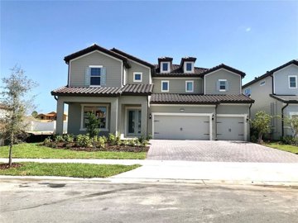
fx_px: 241
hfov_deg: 63.4
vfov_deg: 49.7
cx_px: 149
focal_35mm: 28
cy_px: 112
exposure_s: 1/3096
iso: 20
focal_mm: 3.99
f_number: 1.8
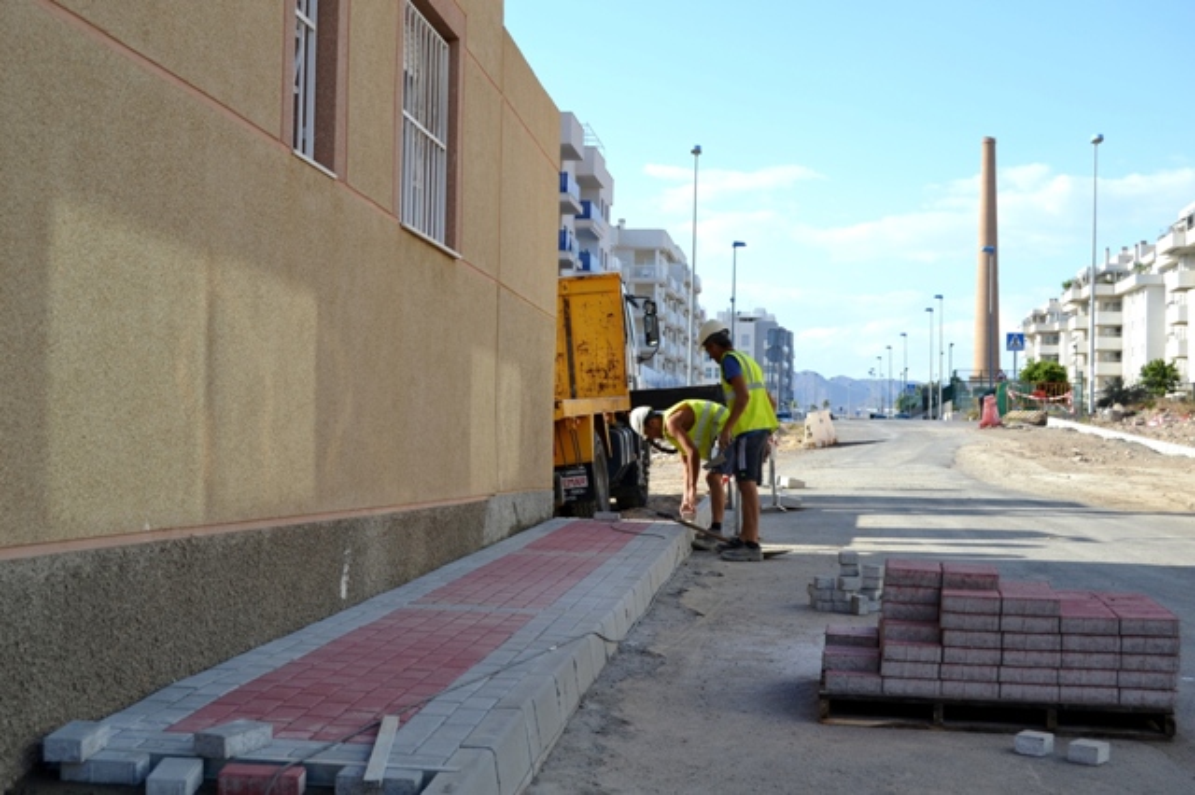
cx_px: 598
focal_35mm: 52
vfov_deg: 25.7
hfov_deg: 37.9
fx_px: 1742
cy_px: 398
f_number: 6.3
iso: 100
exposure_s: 1/160
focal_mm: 35
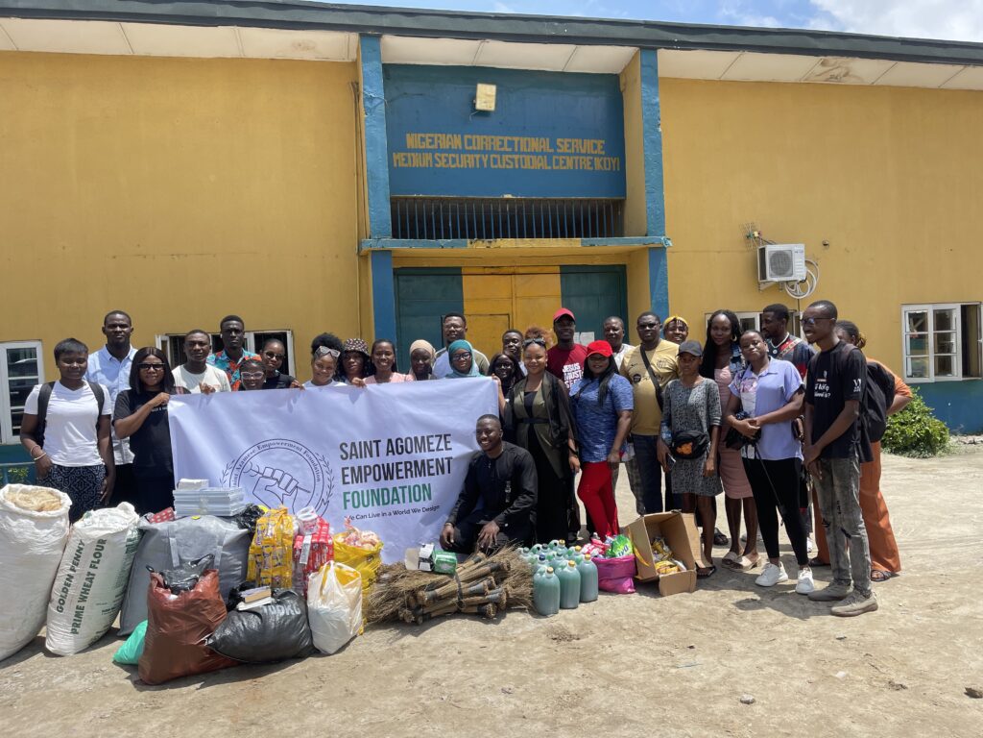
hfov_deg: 67.3
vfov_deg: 53.1
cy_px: 369
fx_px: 738
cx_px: 492
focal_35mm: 26
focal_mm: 5.1
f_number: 1.6
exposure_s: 1/2488
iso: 32
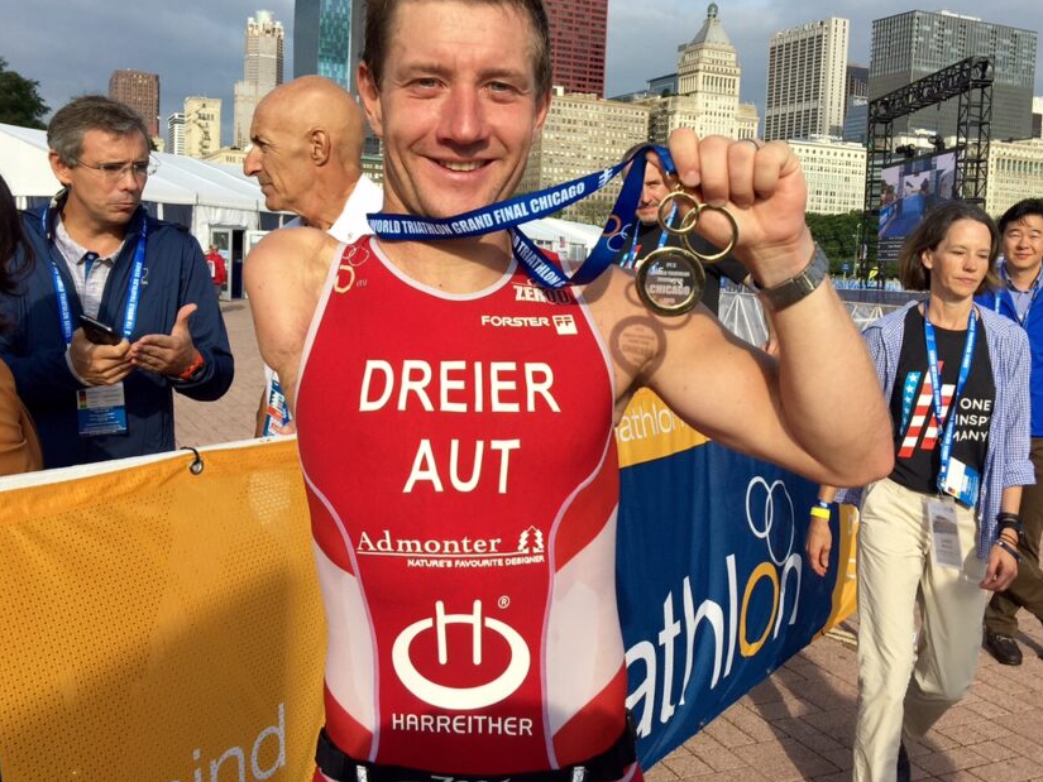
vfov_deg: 39.6
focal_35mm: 36
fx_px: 1085
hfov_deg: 51.3
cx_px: 563
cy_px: 341
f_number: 2.2
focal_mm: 4.15
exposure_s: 1/1799
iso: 32
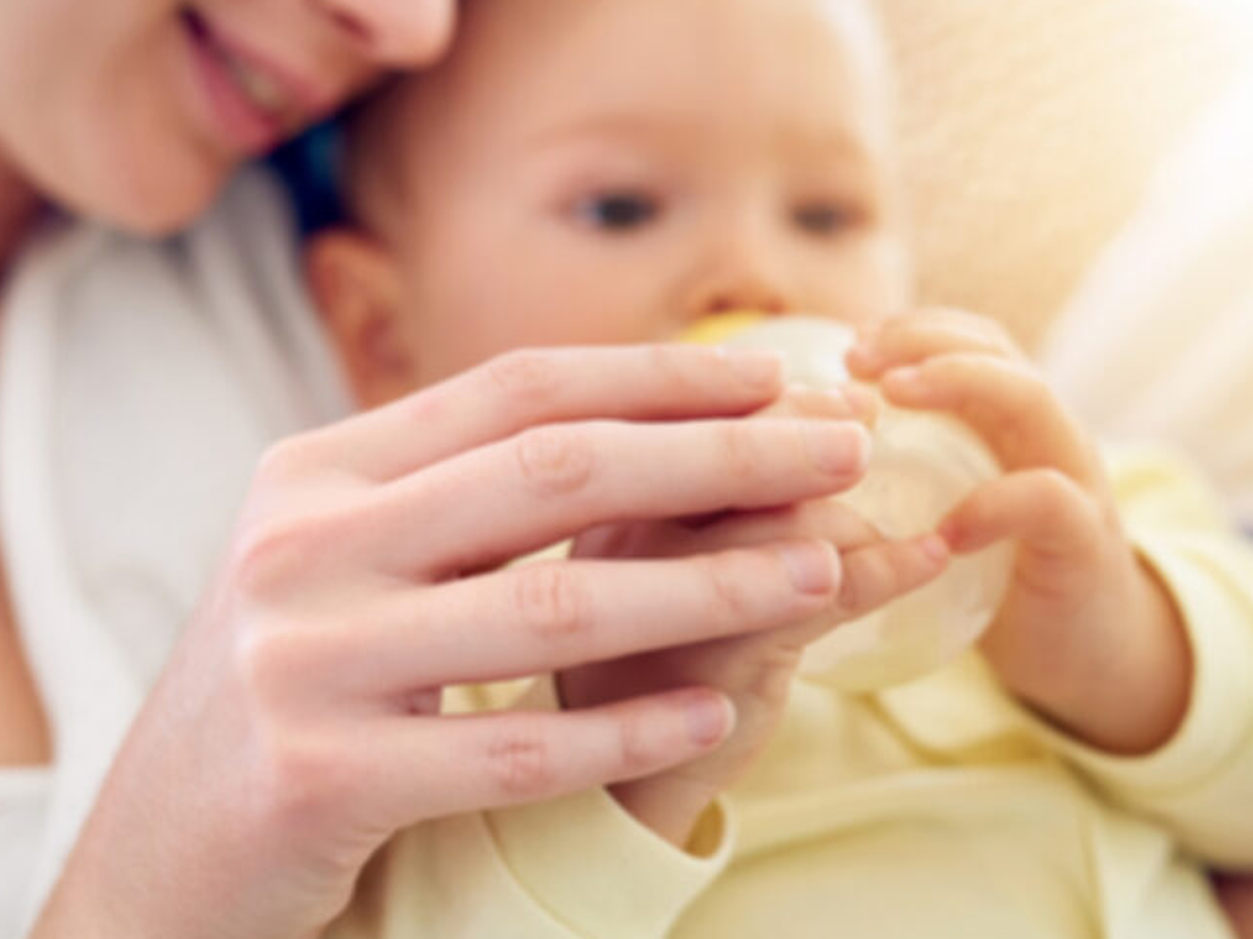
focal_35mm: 64
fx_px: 2316
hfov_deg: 30.3
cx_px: 620
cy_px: 436
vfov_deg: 22.9
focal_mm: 50
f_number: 2.5
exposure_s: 1/320
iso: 200
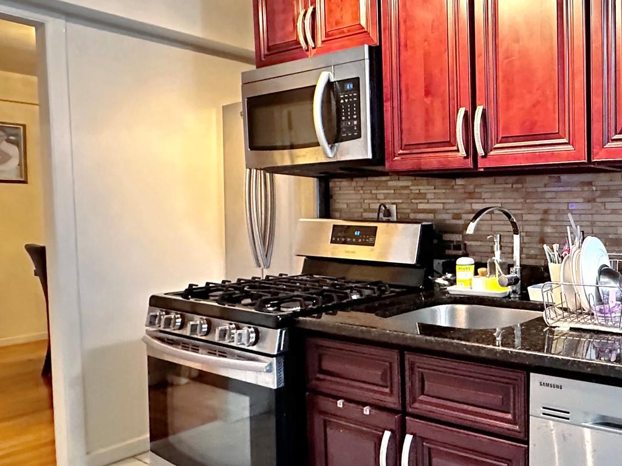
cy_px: 230
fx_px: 503
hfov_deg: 51.7
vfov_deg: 49.7
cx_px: 612
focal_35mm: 28
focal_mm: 2.22
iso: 1000
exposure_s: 1/40
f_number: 2.2
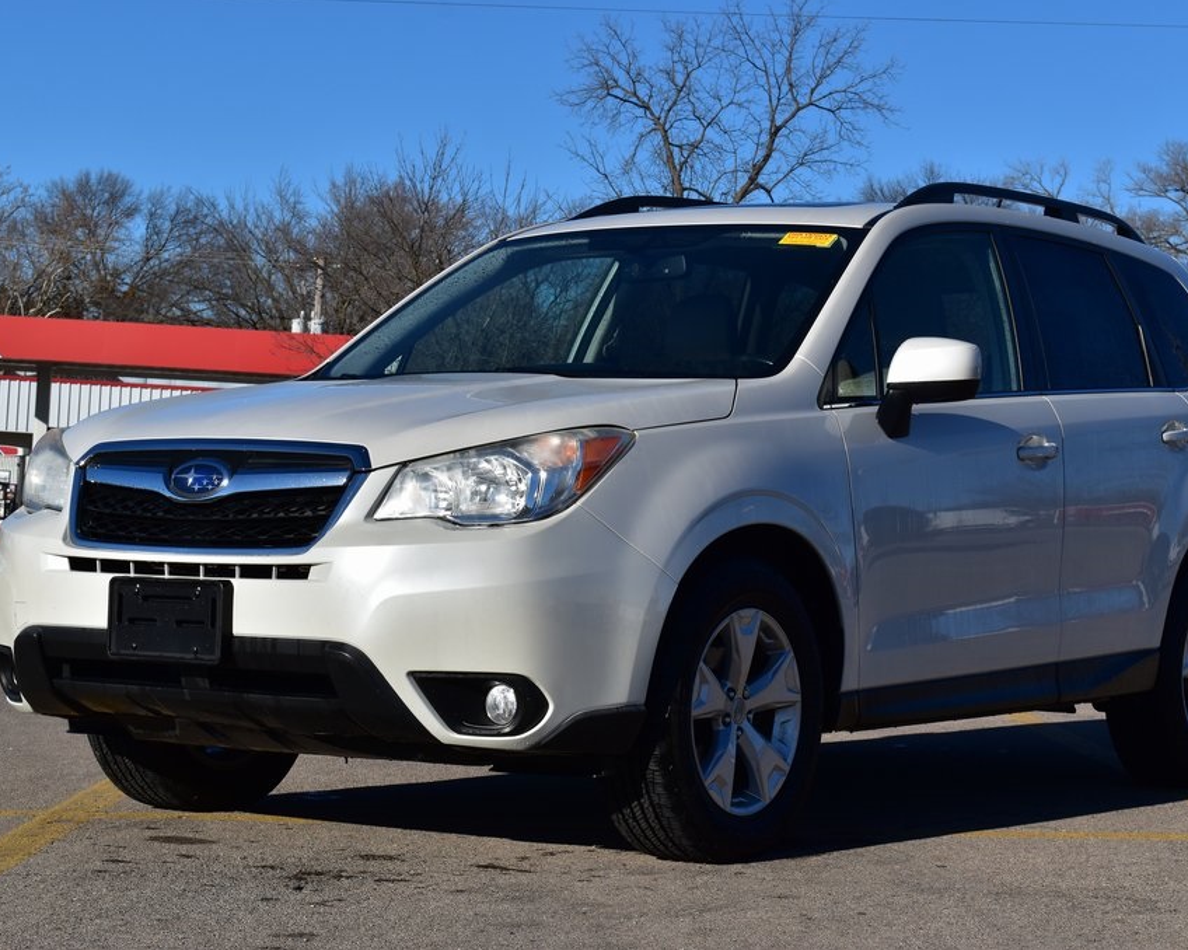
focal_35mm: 85
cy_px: 473
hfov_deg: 22.5
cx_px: 639
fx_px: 2988
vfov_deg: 18.1
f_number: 11
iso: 220
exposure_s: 1/500
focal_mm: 50
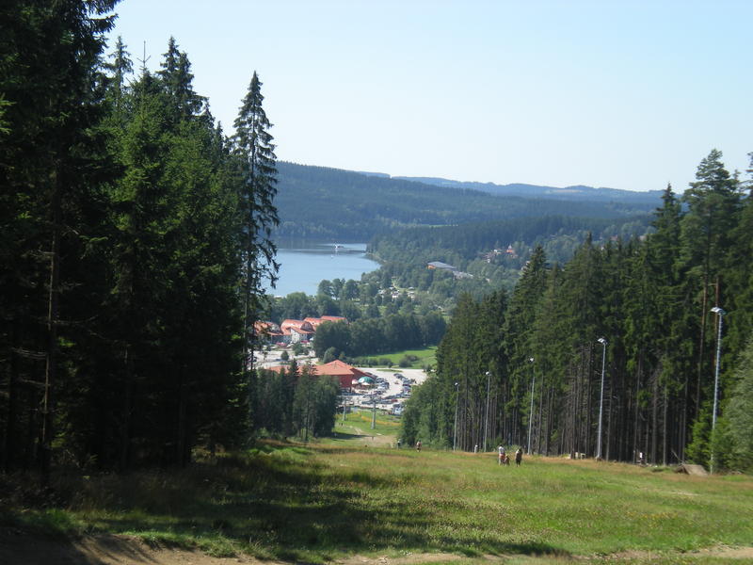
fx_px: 1893
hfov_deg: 22.5
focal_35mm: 87
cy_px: 282
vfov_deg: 17.0
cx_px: 376
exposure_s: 1/238
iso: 64
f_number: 5.1
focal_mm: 14.3
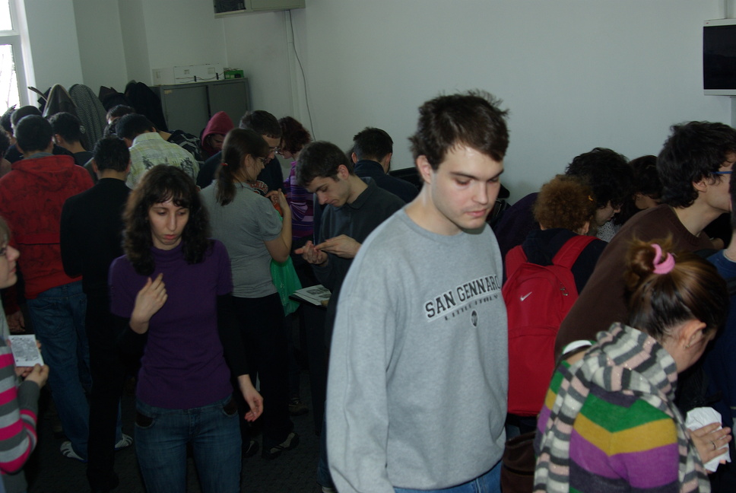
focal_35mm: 42
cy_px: 246
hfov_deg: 46.3
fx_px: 860
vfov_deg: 32.0
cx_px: 368
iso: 250
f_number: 4
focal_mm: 28
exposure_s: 1/50
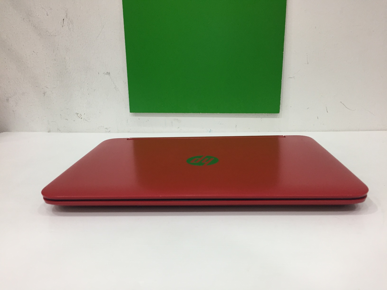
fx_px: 324
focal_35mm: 29
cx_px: 194
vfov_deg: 48.2
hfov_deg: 61.7
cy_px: 145
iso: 64
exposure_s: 1/33
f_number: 2.2
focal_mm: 4.15
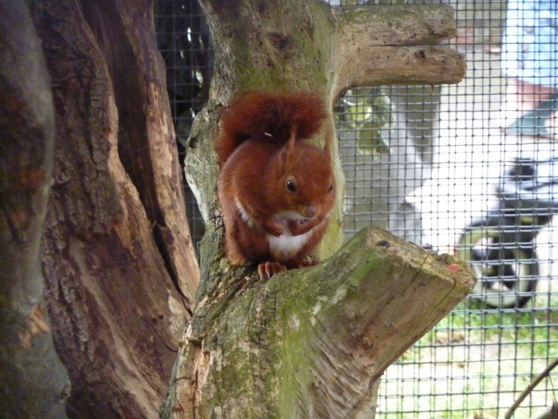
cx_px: 279
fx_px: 3627
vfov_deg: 6.6
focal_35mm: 225
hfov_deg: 8.8
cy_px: 210
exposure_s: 1/20
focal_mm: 37
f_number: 4.6
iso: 1250
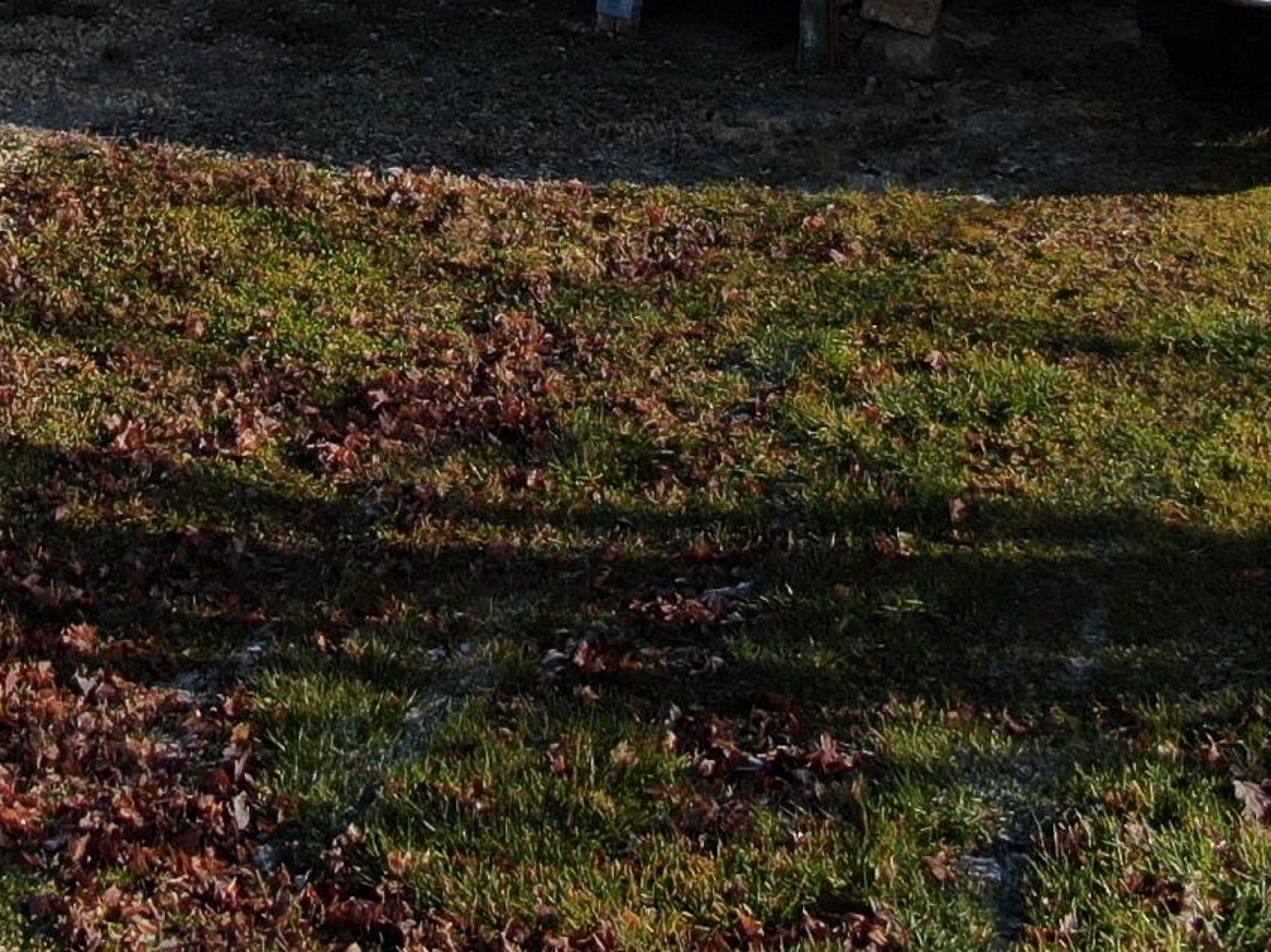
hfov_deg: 22.6
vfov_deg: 15.8
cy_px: -534
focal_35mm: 85
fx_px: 3121
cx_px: 209
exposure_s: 1/1250
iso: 110
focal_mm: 4.39
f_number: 2.8
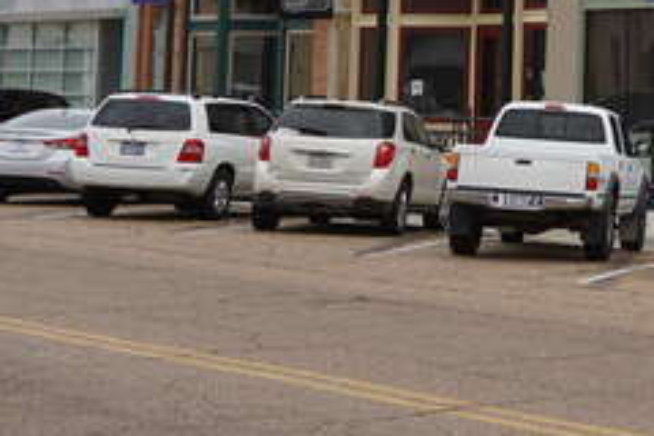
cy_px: -225
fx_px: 2180
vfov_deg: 11.0
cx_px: 1068
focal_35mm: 120
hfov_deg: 15.3
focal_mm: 24
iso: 100
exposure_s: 1/125
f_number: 8
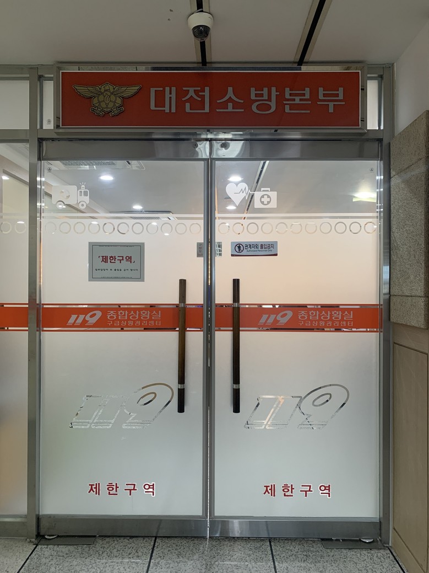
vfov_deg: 67.3
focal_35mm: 26
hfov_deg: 53.1
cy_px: 286
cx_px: 214
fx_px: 430
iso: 100
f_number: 1.8
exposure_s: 1/60
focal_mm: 4.25
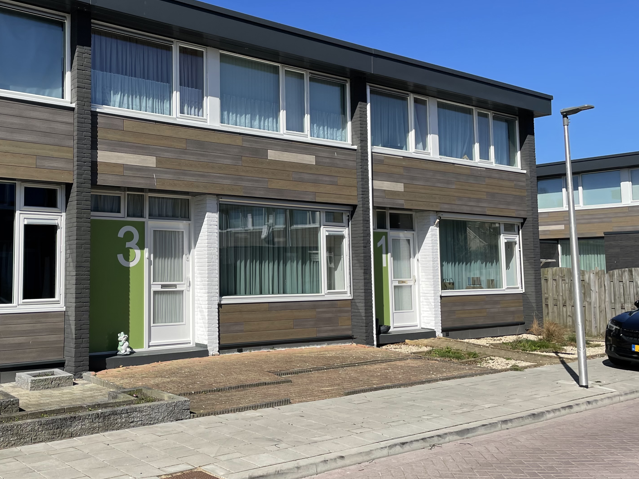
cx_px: 187
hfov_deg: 48.8
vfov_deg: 38.6
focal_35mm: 37
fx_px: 683
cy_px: 218
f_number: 1.6
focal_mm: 4.2
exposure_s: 1/3731
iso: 32
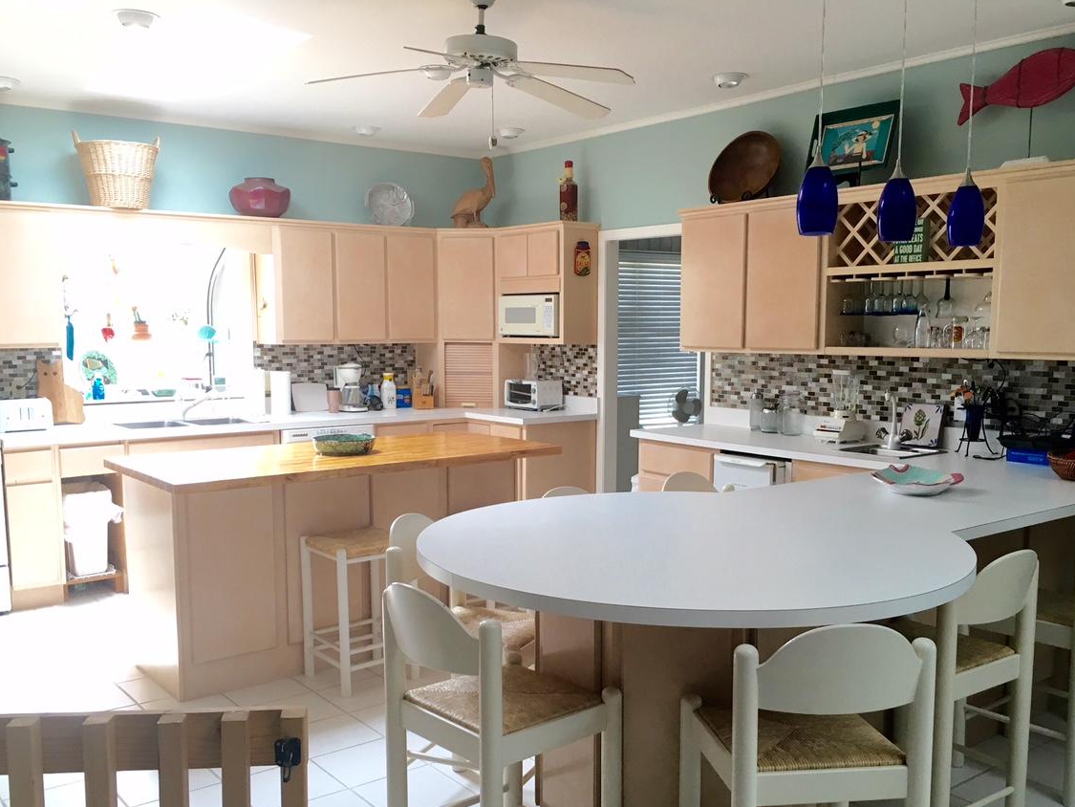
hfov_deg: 55.3
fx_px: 1025
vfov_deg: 42.9
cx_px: 548
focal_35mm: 33
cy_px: 453
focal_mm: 4.15
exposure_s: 1/30
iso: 32
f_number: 2.2
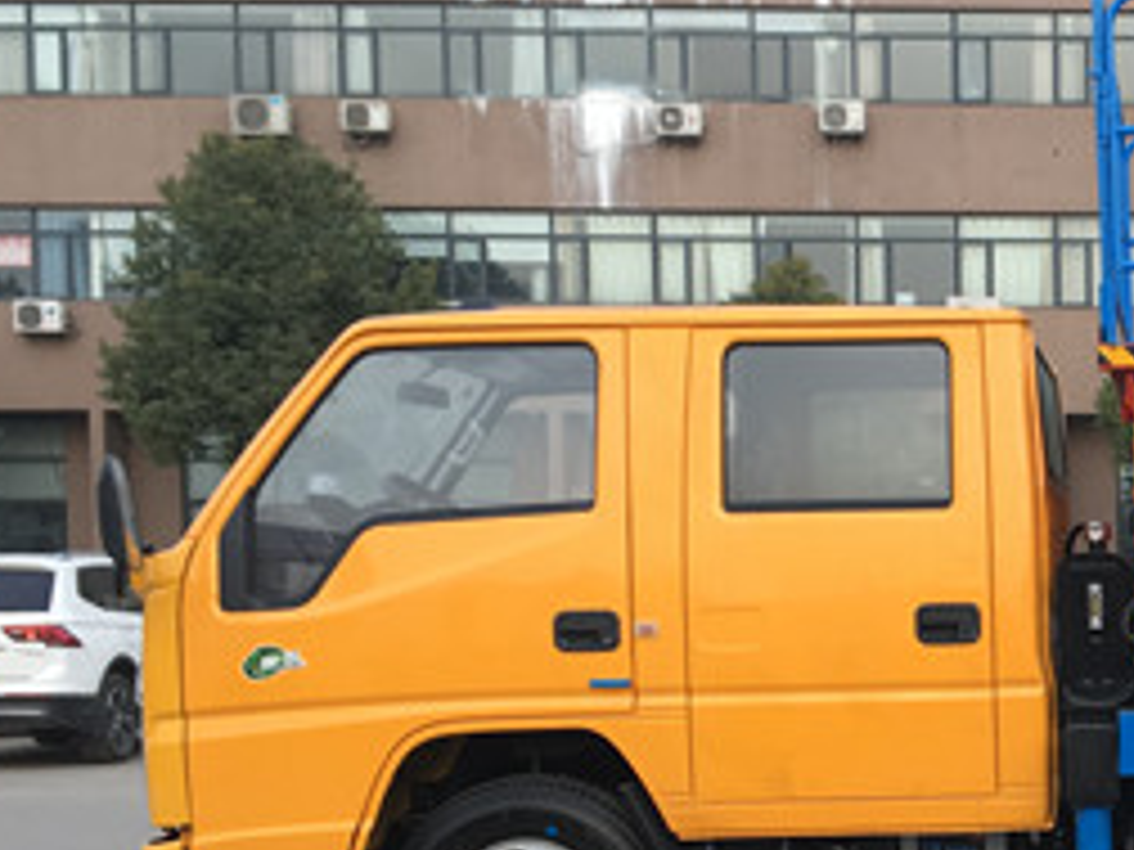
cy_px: 706
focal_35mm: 69
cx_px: 1246
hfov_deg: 26.0
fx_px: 2260
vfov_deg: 21.0
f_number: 2.2
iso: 25
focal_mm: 4.15
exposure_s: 1/100
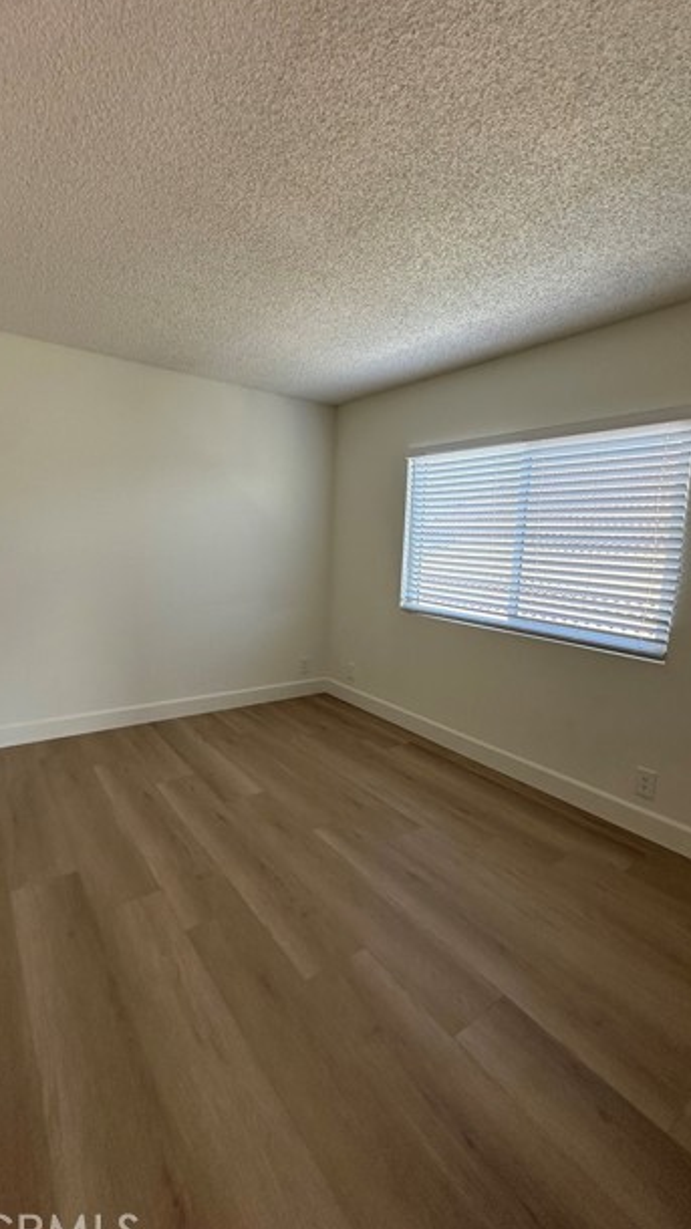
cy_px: 617
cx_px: 338
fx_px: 521
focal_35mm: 16
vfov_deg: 99.4
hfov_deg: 67.1
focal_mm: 2.22
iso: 100
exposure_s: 1/99
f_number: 2.2
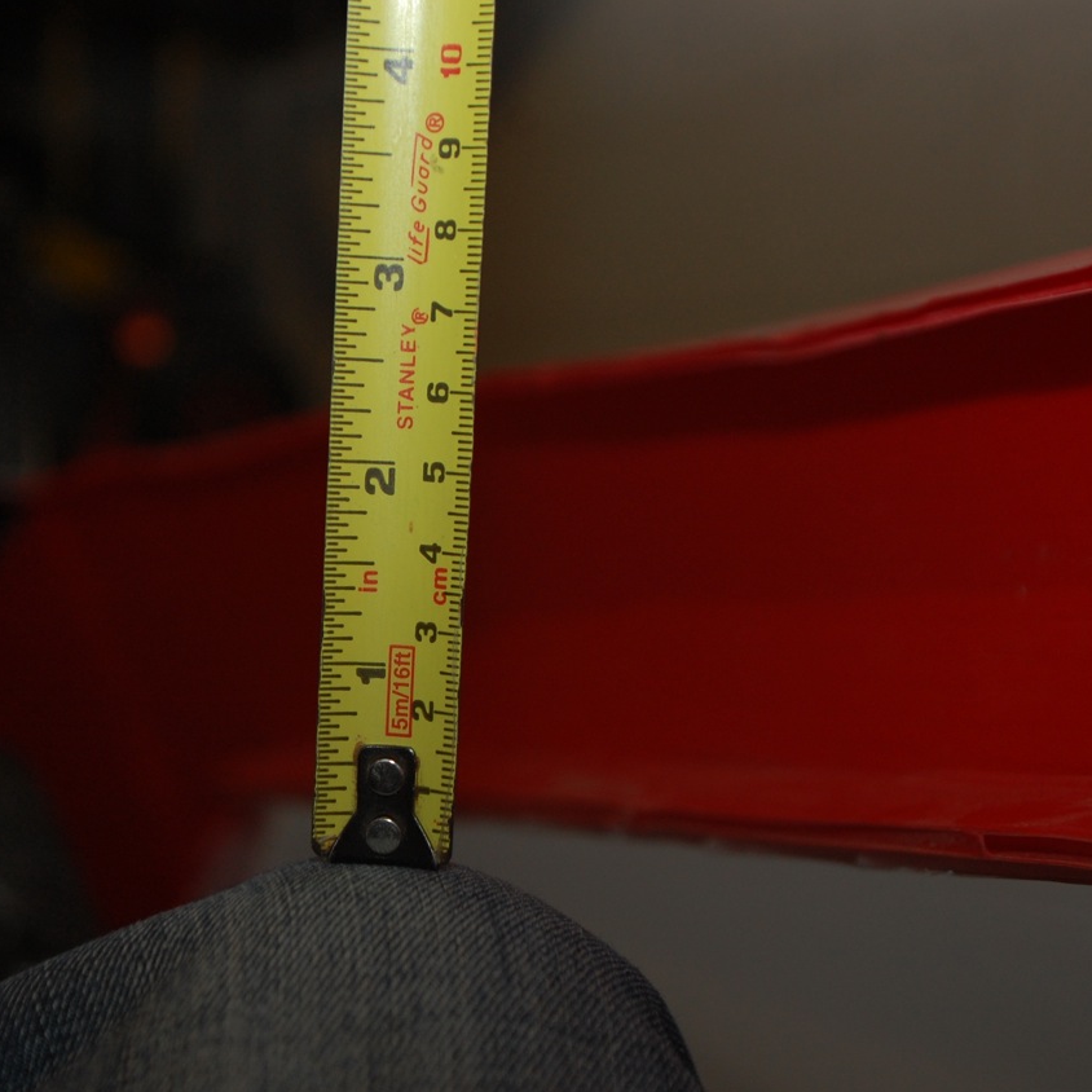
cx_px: 440
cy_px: 548
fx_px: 2414
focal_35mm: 68
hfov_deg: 25.4
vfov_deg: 25.5
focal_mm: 35
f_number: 5
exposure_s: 1/60
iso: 400
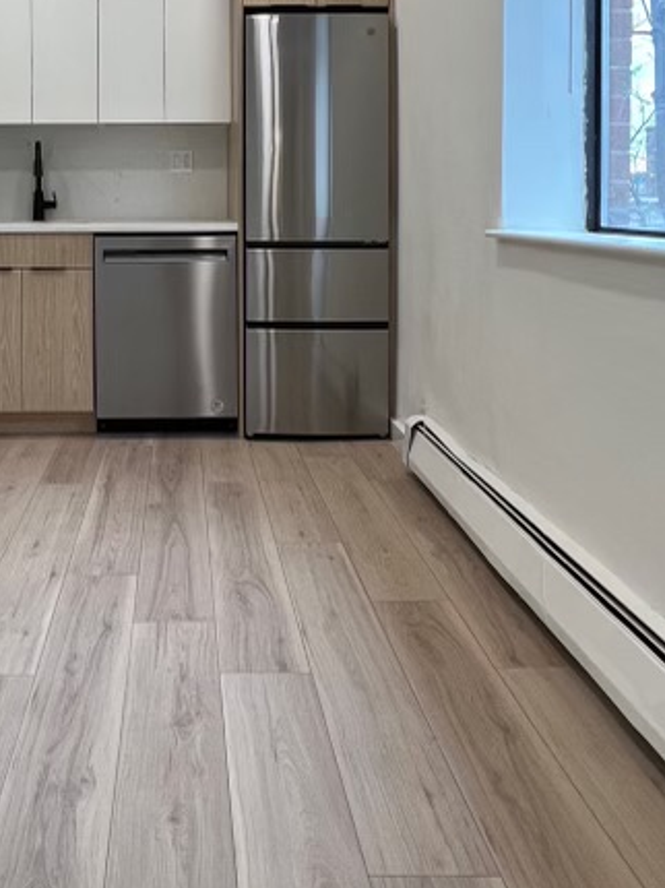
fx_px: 795
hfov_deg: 43.7
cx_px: 155
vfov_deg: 55.5
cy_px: 218
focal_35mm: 31
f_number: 1.8
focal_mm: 1.57
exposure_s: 1/120
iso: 160
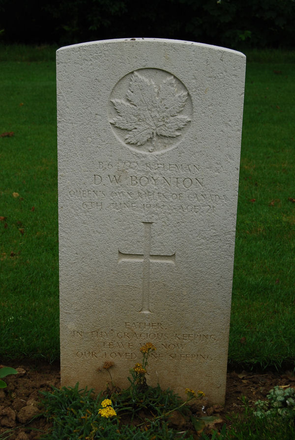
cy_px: 220
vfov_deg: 33.4
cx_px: 148
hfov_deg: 22.7
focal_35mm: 60
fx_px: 735
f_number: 7.1
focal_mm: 40
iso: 200
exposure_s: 1/250
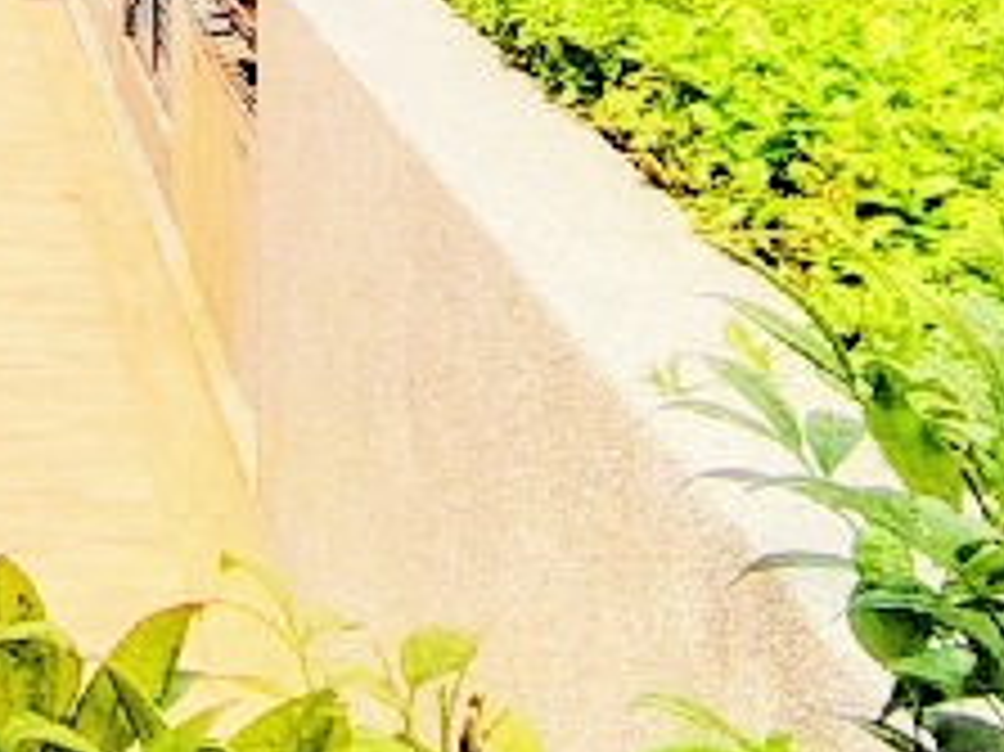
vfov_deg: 16.4
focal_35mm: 78
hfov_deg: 23.3
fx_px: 2261
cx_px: -135
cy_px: -531
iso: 100
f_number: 2.2
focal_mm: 1.43
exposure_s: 1/1421
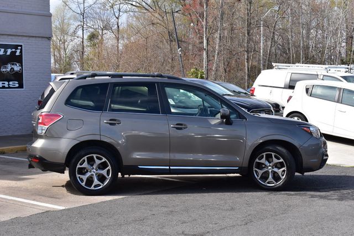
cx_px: 177
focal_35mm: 68
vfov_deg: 20.1
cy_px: 118
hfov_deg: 29.9
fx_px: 663
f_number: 11
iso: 400
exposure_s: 1/400
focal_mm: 45
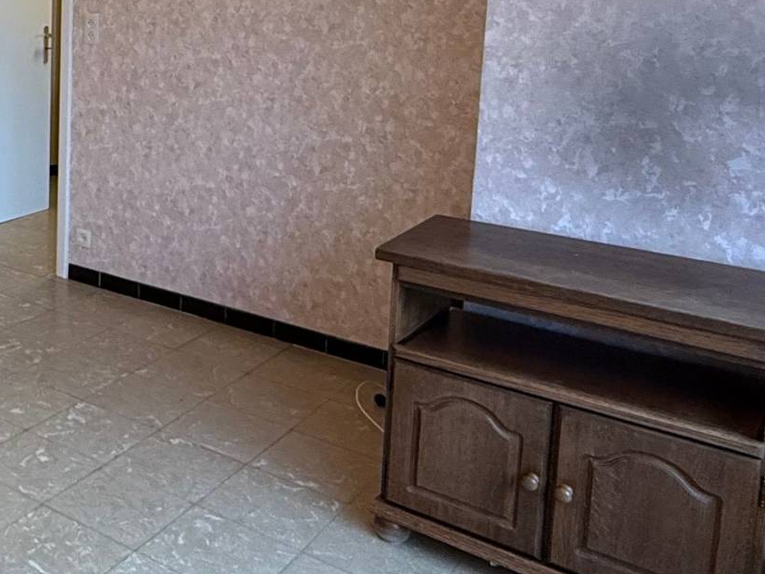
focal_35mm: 44
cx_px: -69
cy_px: 86
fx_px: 972
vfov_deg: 31.7
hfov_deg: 36.6
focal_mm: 2.22
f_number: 2.2
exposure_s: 1/100
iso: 250
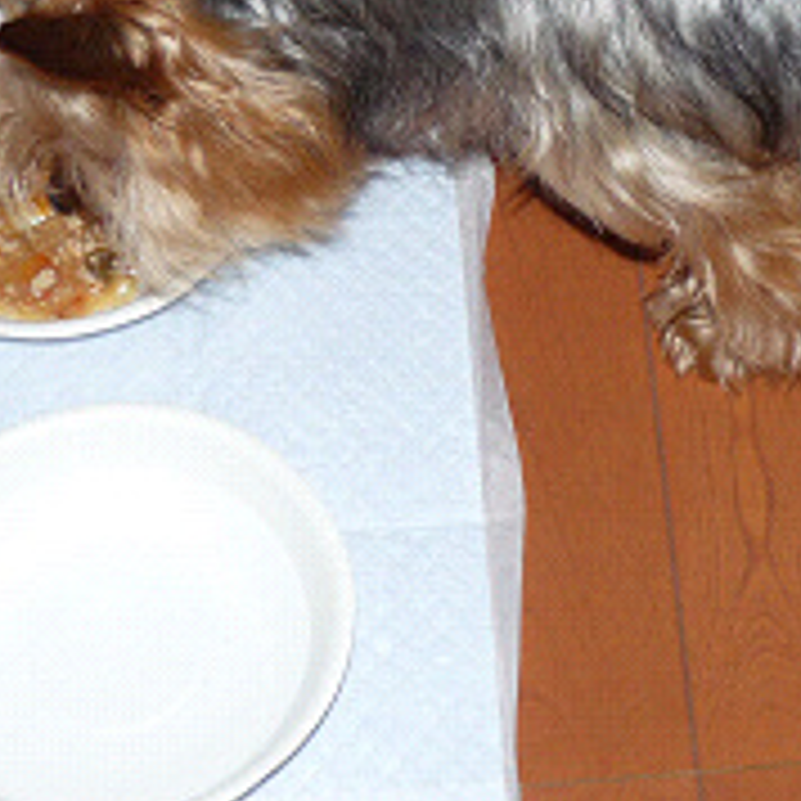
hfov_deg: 15.2
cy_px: -11
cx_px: 722
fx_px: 2958
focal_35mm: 113
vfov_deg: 15.1
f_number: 3
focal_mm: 7.6
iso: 100
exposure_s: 1/30
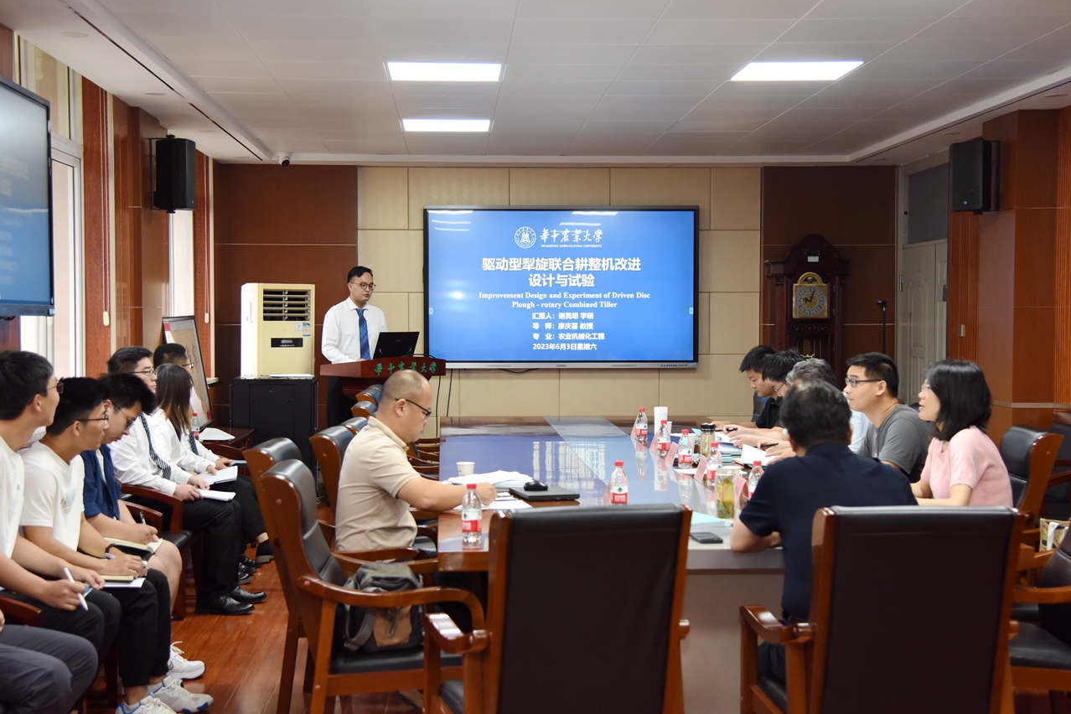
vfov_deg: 25.1
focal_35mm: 54
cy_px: 361
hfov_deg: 36.9
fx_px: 1606
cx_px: 515
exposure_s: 1/160
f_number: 4
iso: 1600
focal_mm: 46
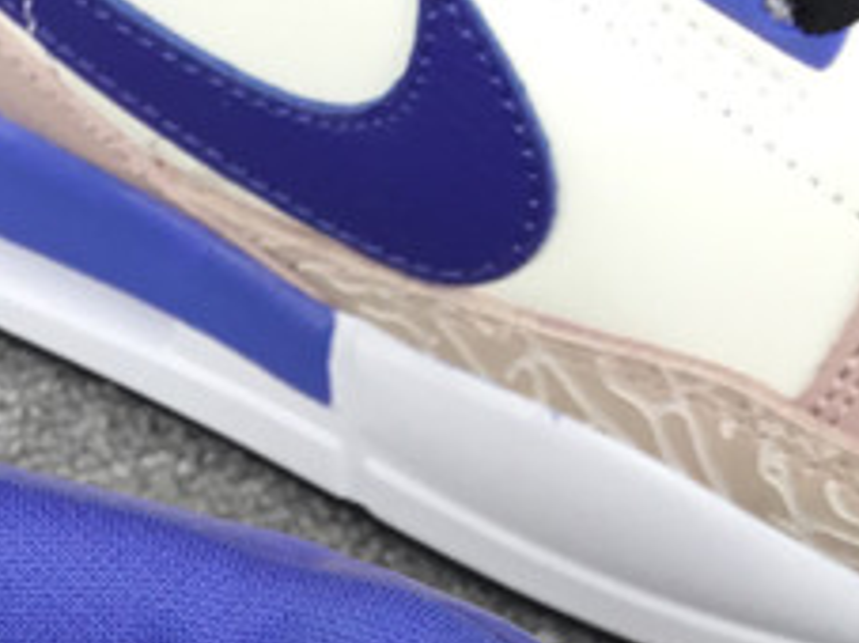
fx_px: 3051
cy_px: 1182
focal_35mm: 123
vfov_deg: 11.2
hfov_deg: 15.3
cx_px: -269
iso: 32
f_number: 2.4
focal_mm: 3.3
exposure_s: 1/100
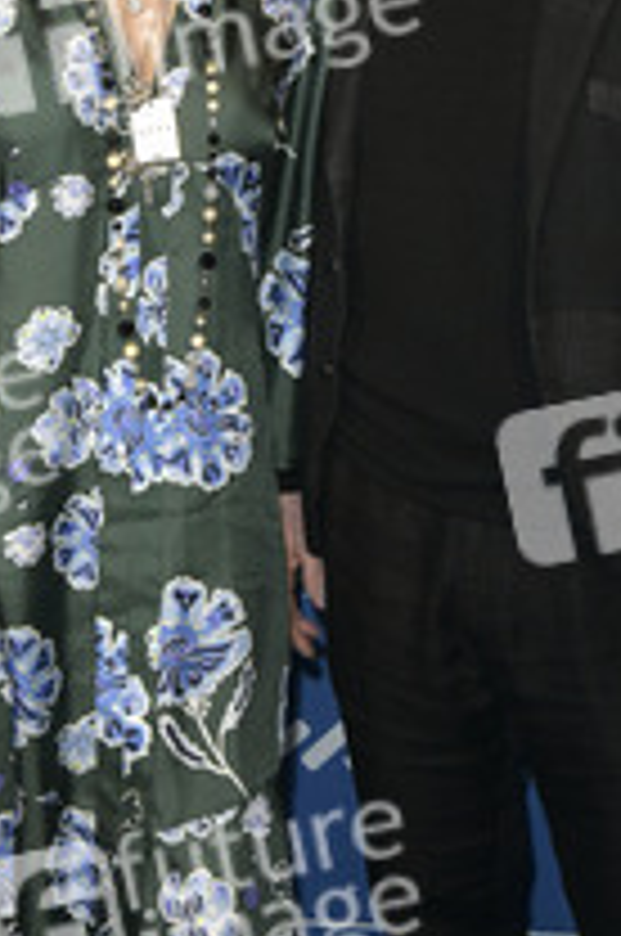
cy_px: 234
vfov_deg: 26.0
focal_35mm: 77
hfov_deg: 17.7
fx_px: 1999
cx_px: 320
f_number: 6.3
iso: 2000
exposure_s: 1/200
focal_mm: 40
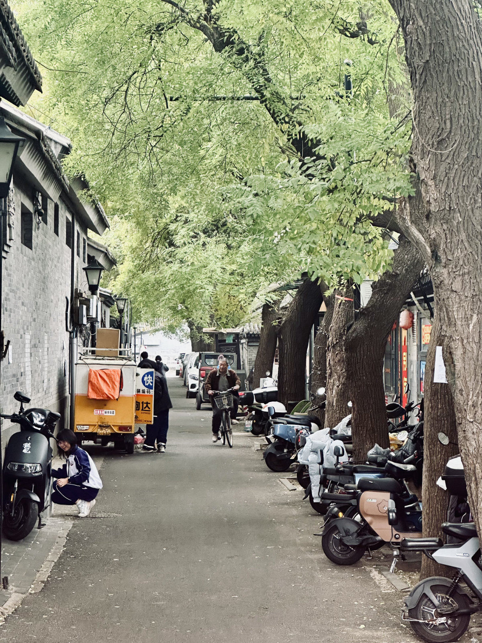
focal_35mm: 77
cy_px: 322
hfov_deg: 19.1
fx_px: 1430
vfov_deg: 25.3
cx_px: 241
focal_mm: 9
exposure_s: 1/60
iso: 250
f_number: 2.8
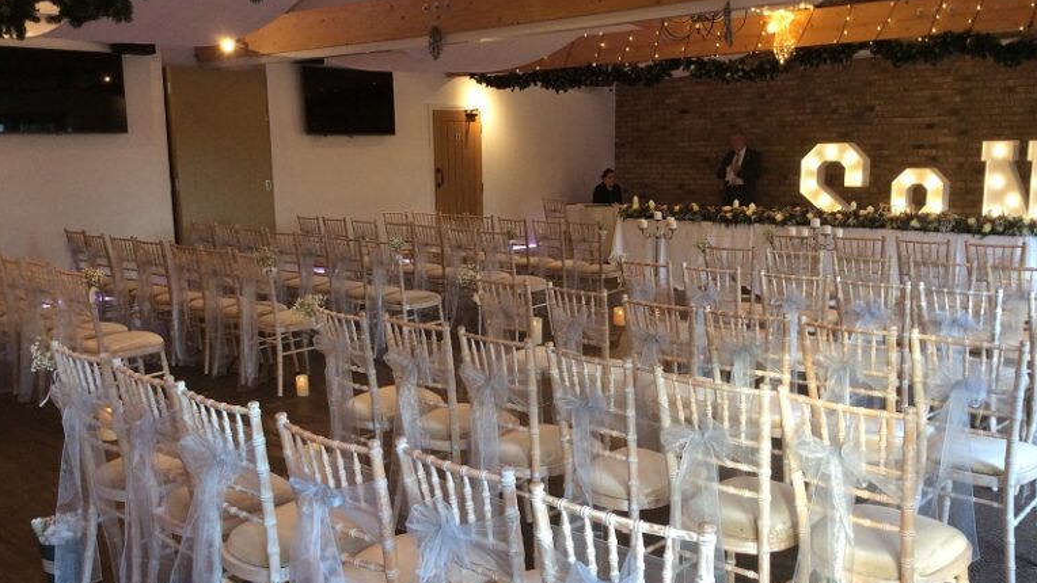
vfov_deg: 33.7
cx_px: 518
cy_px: 308
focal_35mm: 35
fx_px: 963
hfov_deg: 56.6
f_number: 2.4
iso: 64
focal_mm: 3.3
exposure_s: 1/25
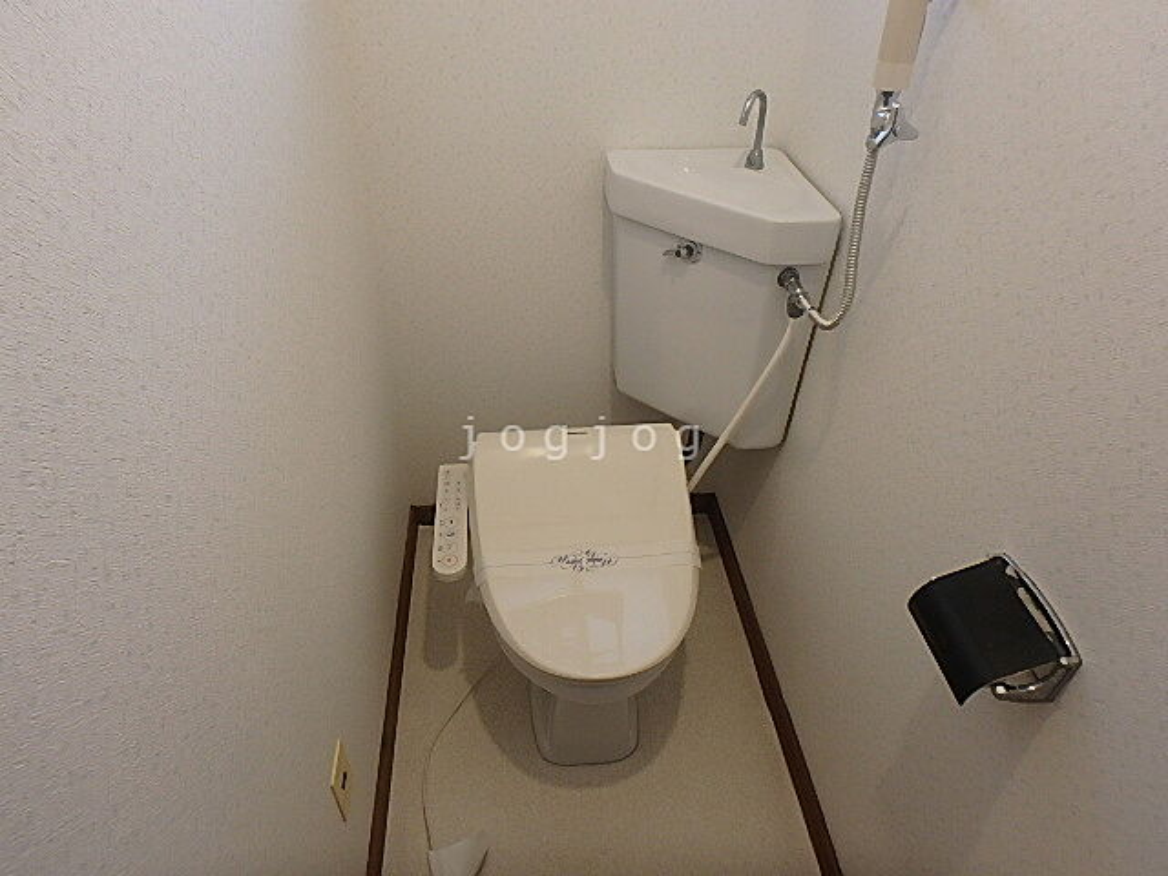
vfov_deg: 63.4
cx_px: 584
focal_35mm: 21
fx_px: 709
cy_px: 438
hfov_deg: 79.0
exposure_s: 1/40
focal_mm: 3.7
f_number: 3.5
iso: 200
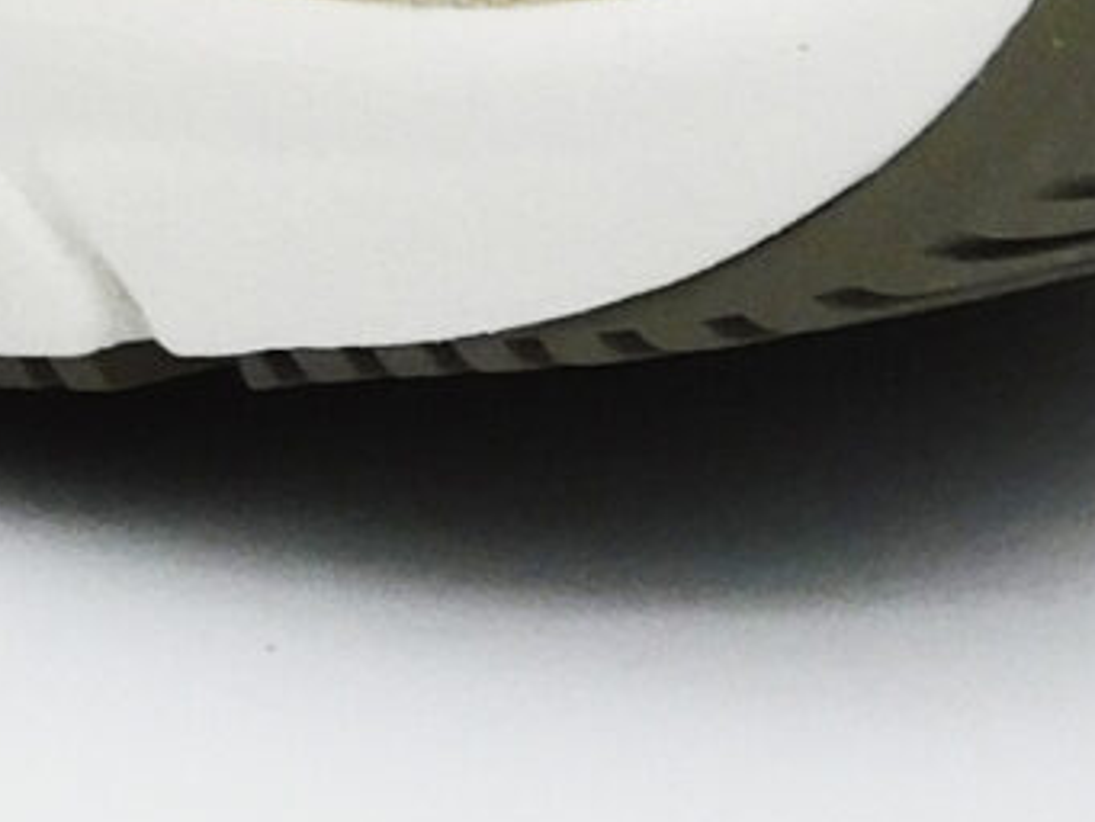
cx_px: -1541
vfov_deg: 4.3
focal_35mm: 338
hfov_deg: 5.6
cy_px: -1169
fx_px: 10696
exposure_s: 1/800
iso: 125
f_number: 3.7
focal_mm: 8
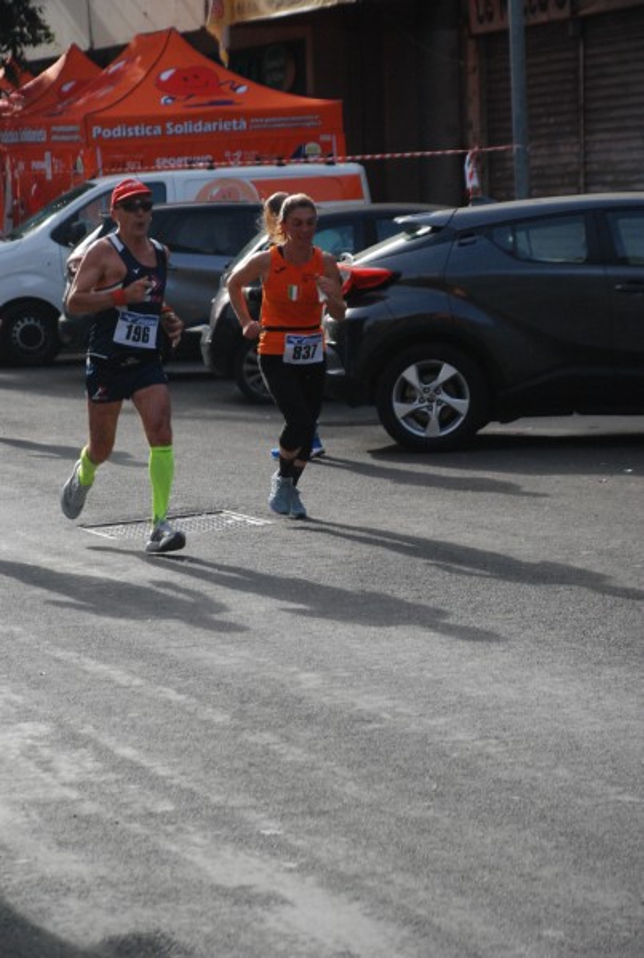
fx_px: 3203
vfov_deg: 17.0
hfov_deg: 11.5
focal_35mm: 120
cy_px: 479
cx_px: 322
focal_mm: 80
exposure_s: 1/1600
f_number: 5.6
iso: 1000
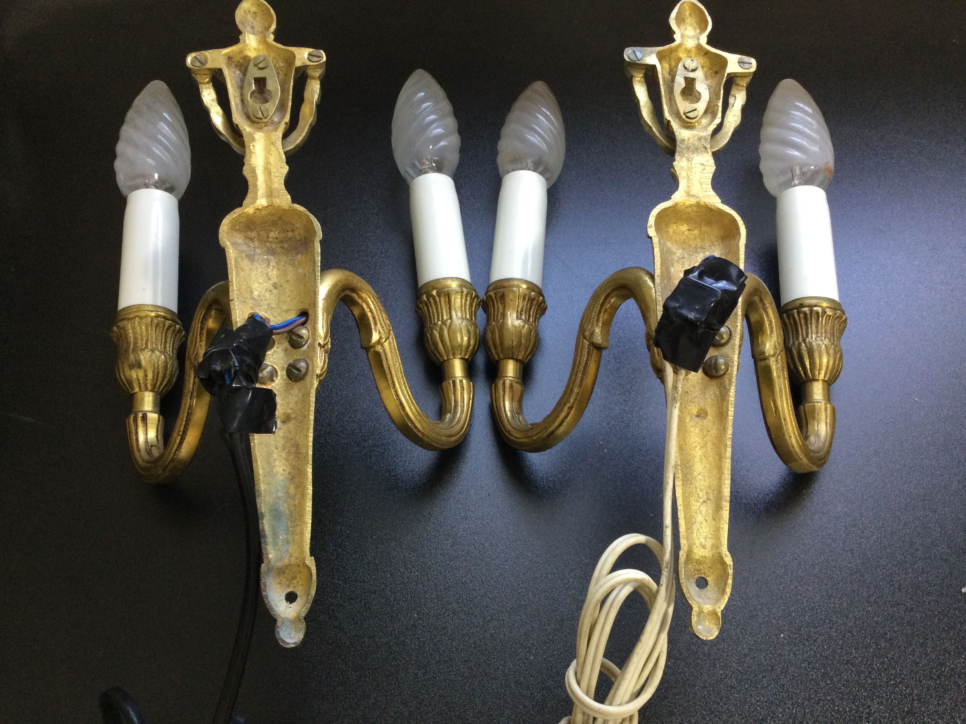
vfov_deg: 45.4
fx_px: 865
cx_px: 483
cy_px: 362
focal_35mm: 31
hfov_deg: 58.4
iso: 100
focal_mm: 3.3
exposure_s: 1/33
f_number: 2.4
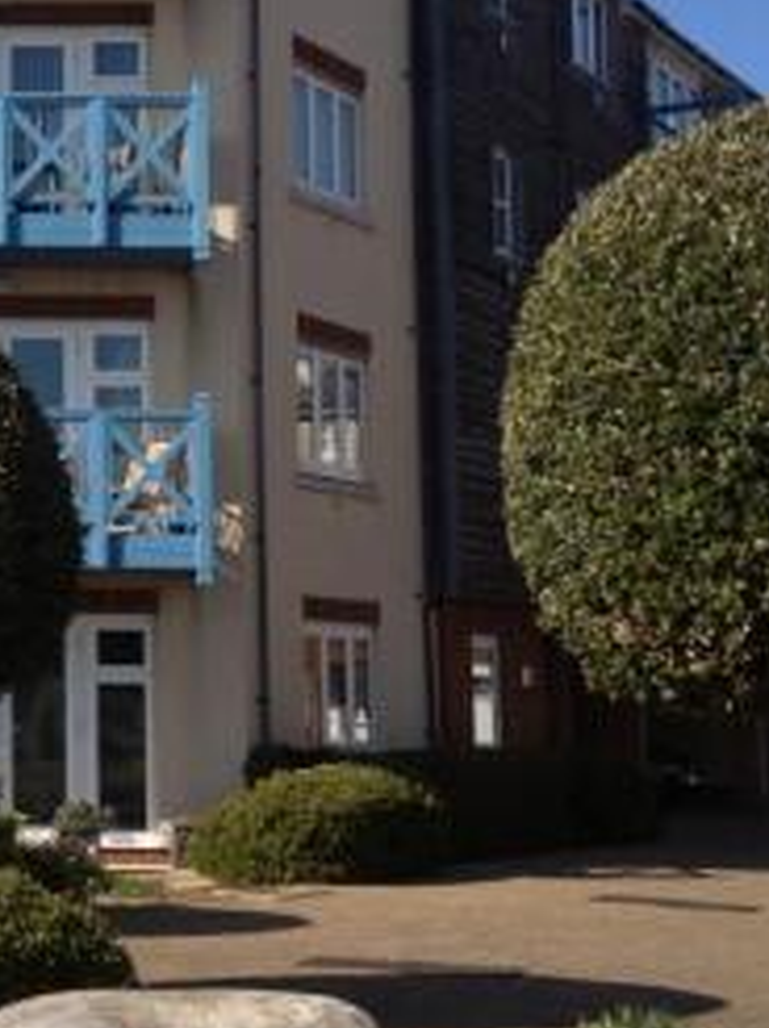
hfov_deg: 17.0
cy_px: 336
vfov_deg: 23.5
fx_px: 2463
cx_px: -132
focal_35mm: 83
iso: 50
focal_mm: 4.28
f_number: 2.4
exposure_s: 1/1242
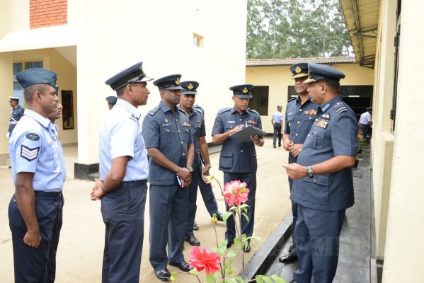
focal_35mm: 32
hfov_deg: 58.7
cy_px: 142
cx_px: 212
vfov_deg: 41.2
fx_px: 377
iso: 800
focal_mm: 32
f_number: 11
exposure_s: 1/200
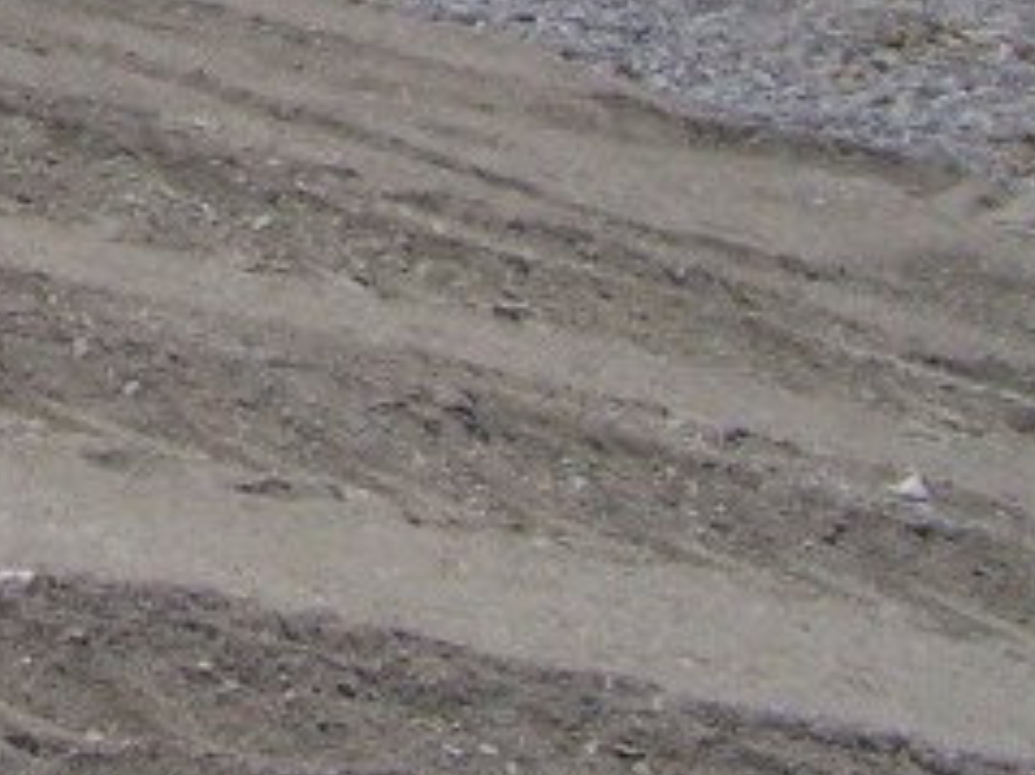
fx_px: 5260
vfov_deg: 7.9
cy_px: -929
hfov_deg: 10.4
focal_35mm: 176
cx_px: -944
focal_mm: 6.3
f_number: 5.6
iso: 80
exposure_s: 1/1000
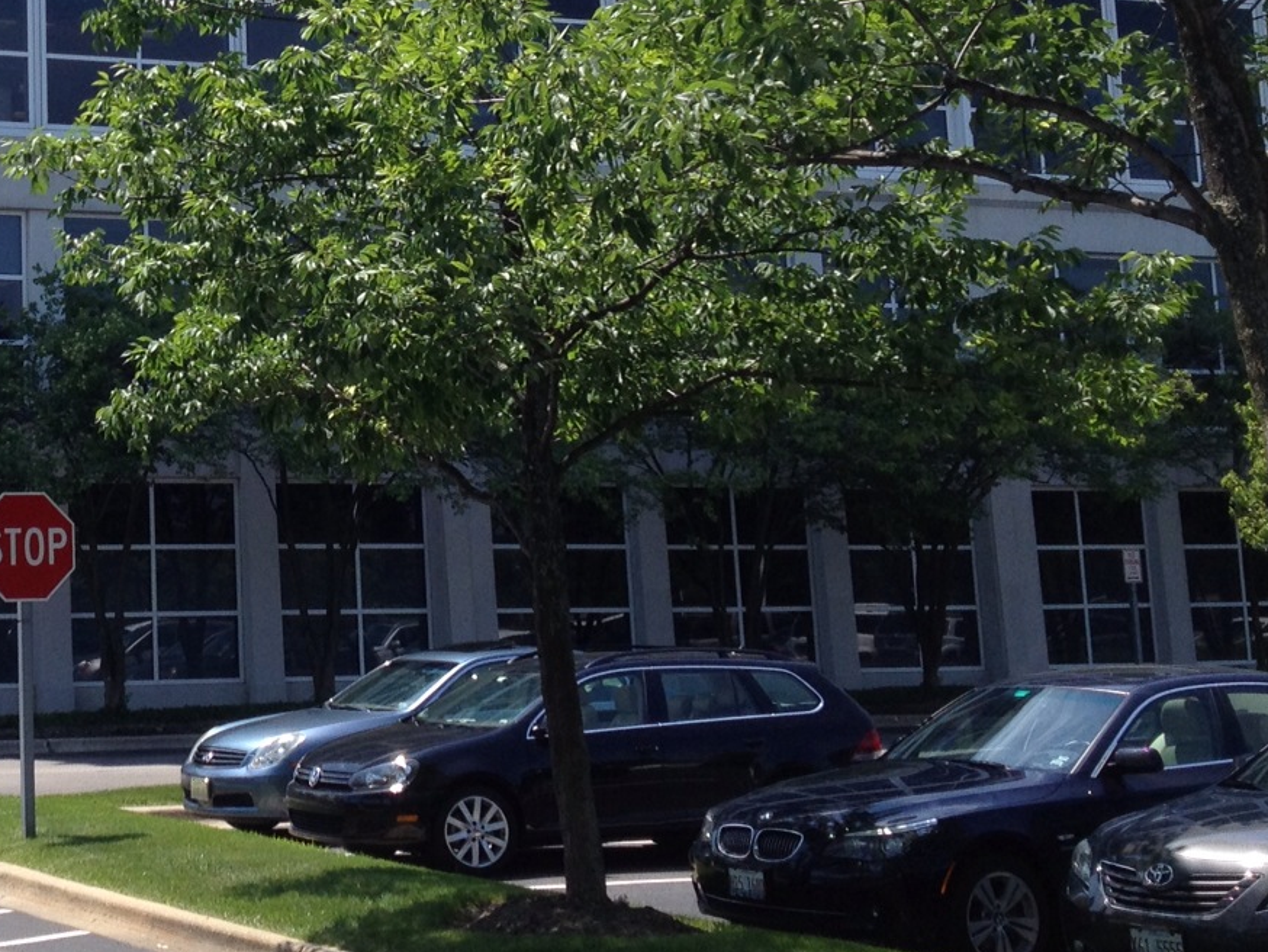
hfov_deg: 23.0
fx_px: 3005
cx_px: 26
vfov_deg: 17.7
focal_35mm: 82
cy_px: 102
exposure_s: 1/1104
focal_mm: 4.28
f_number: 2.4
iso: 50
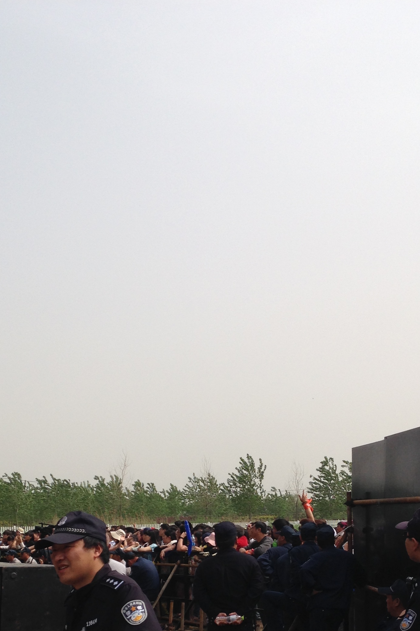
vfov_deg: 35.8
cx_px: 236
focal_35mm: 54
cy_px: 491
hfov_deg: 25.0
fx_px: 945
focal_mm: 4.12
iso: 50
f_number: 2.4
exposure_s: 1/1695
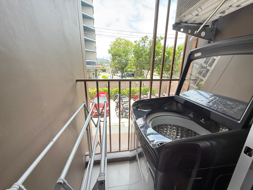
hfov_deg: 102.1
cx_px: 126
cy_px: 95
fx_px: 102
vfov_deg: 85.7
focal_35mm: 14
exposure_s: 1/99
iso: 64
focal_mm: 2.22
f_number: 2.2
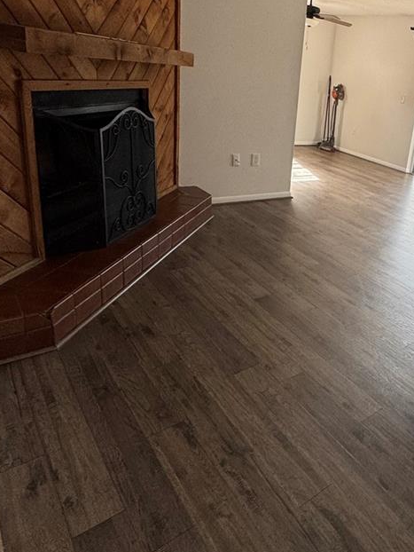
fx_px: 430
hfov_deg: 46.1
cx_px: 378
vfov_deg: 64.6
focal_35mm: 27
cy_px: 217
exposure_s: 1/120
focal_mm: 2.22
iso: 125
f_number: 2.2
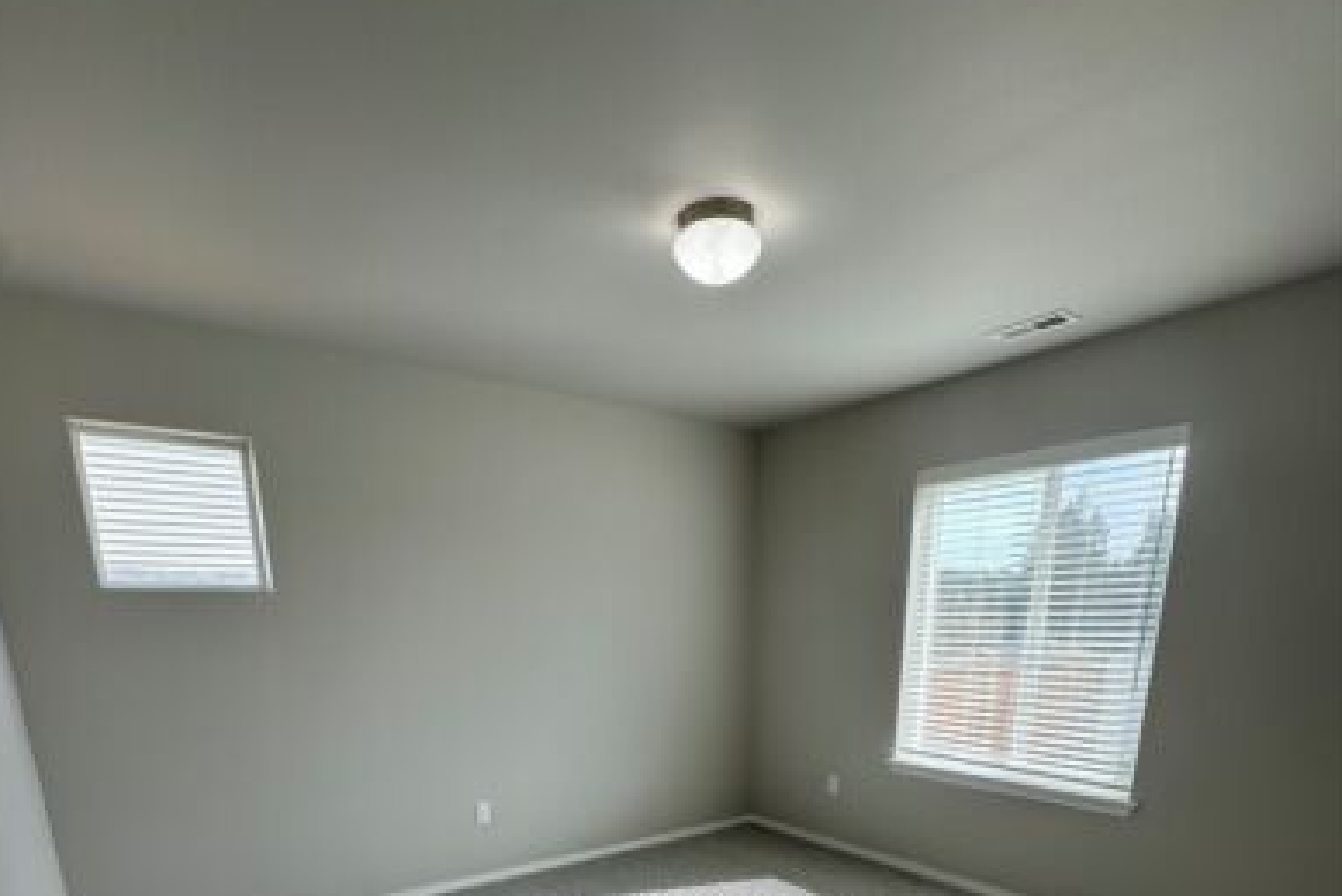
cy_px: 818
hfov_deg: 84.0
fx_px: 746
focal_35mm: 20
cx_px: 668
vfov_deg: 53.6
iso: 40
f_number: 2.2
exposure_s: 1/149
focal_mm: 2.22
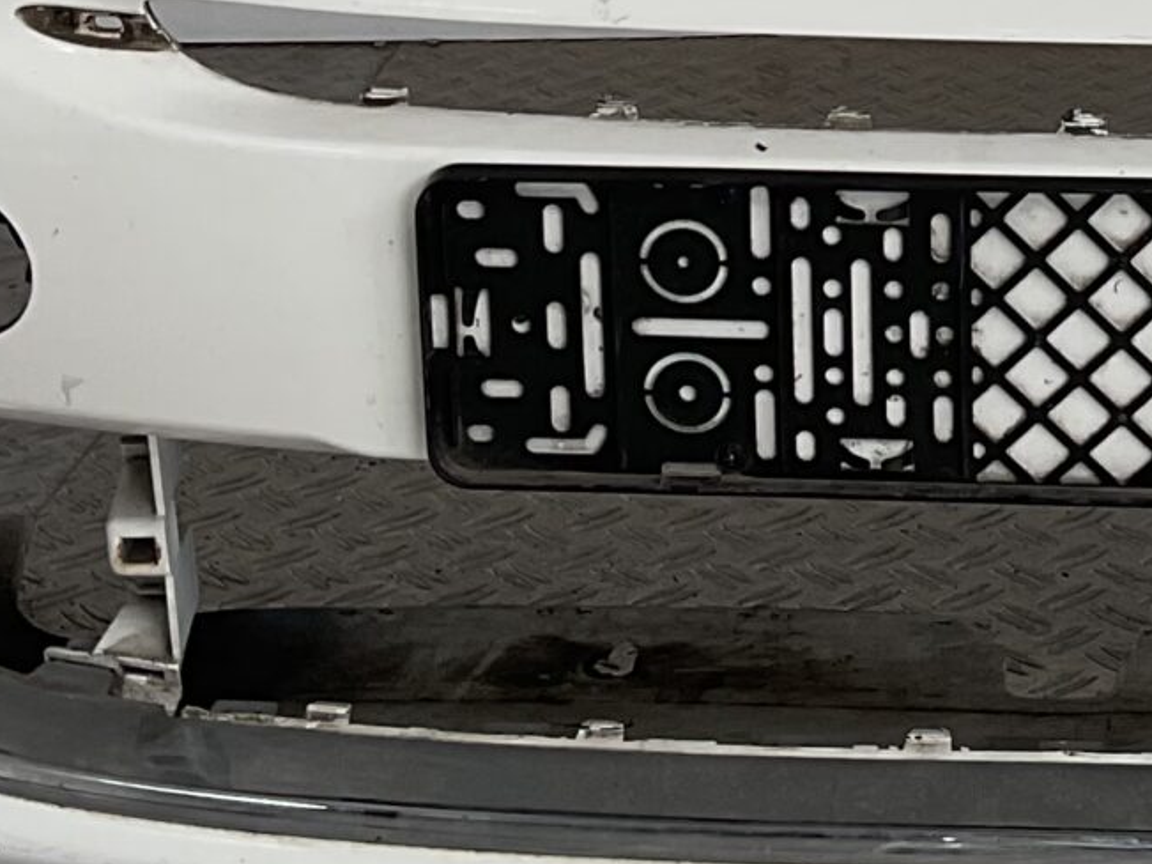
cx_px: 1255
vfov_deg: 12.4
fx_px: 3793
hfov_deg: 16.8
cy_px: -434
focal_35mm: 114
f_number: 1.8
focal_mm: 3
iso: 20
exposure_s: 1/120
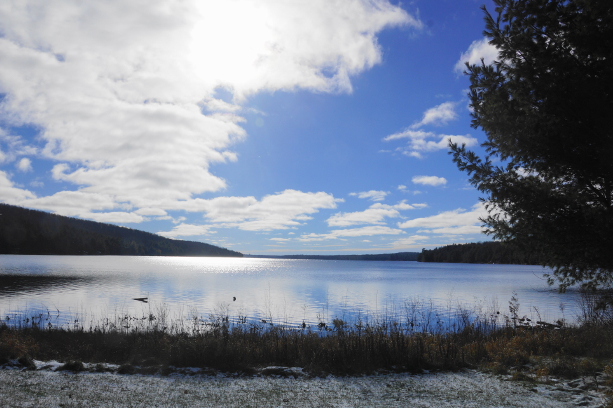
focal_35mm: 28
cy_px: 211
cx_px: 298
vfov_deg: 46.4
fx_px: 477
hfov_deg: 65.5
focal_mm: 18
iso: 100
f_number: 13
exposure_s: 1/250
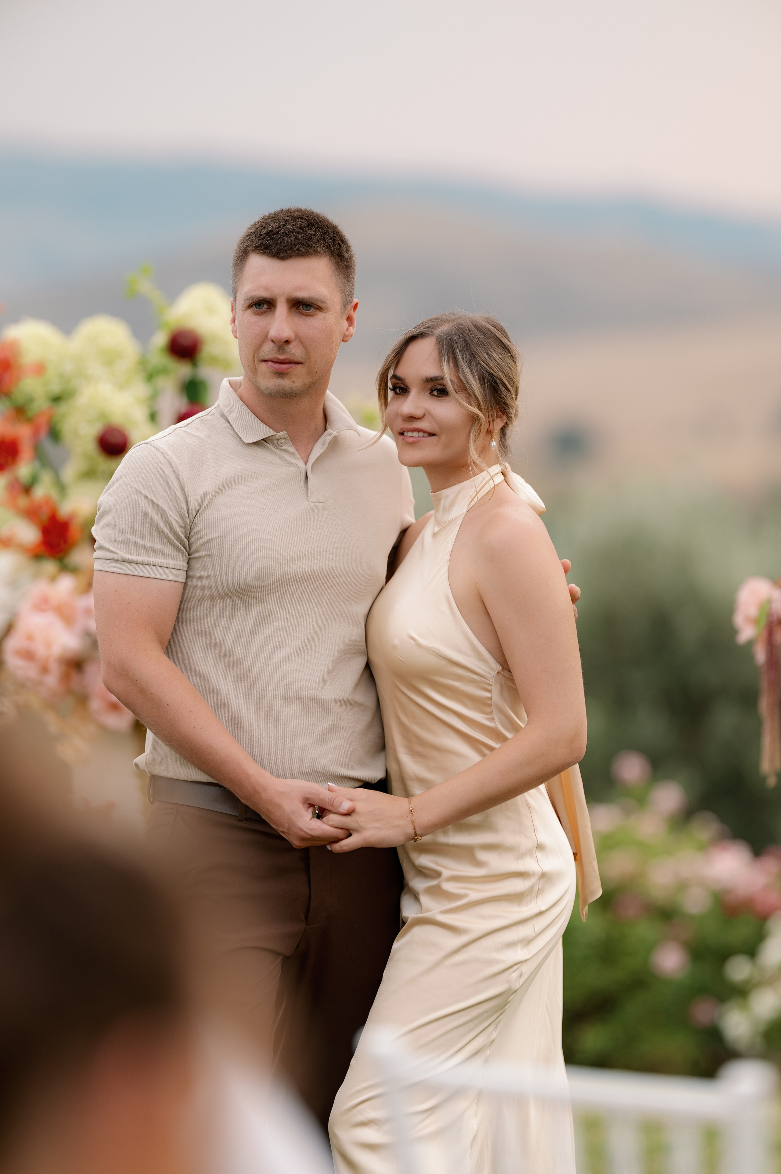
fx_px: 4399
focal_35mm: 135
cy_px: 587
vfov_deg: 15.2
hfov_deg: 10.1
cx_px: 390
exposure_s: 1/500
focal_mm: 135
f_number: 1.8
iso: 64
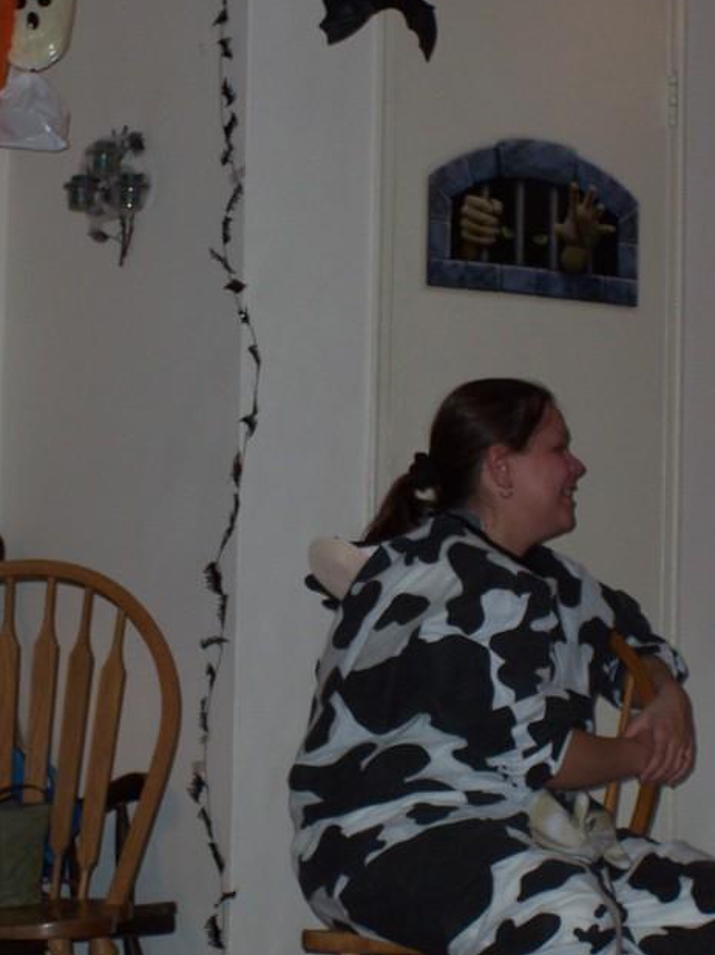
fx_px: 3169
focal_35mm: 115
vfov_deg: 17.1
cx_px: 369
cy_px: 471
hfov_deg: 12.9
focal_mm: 16.8
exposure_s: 1/90
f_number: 4.8
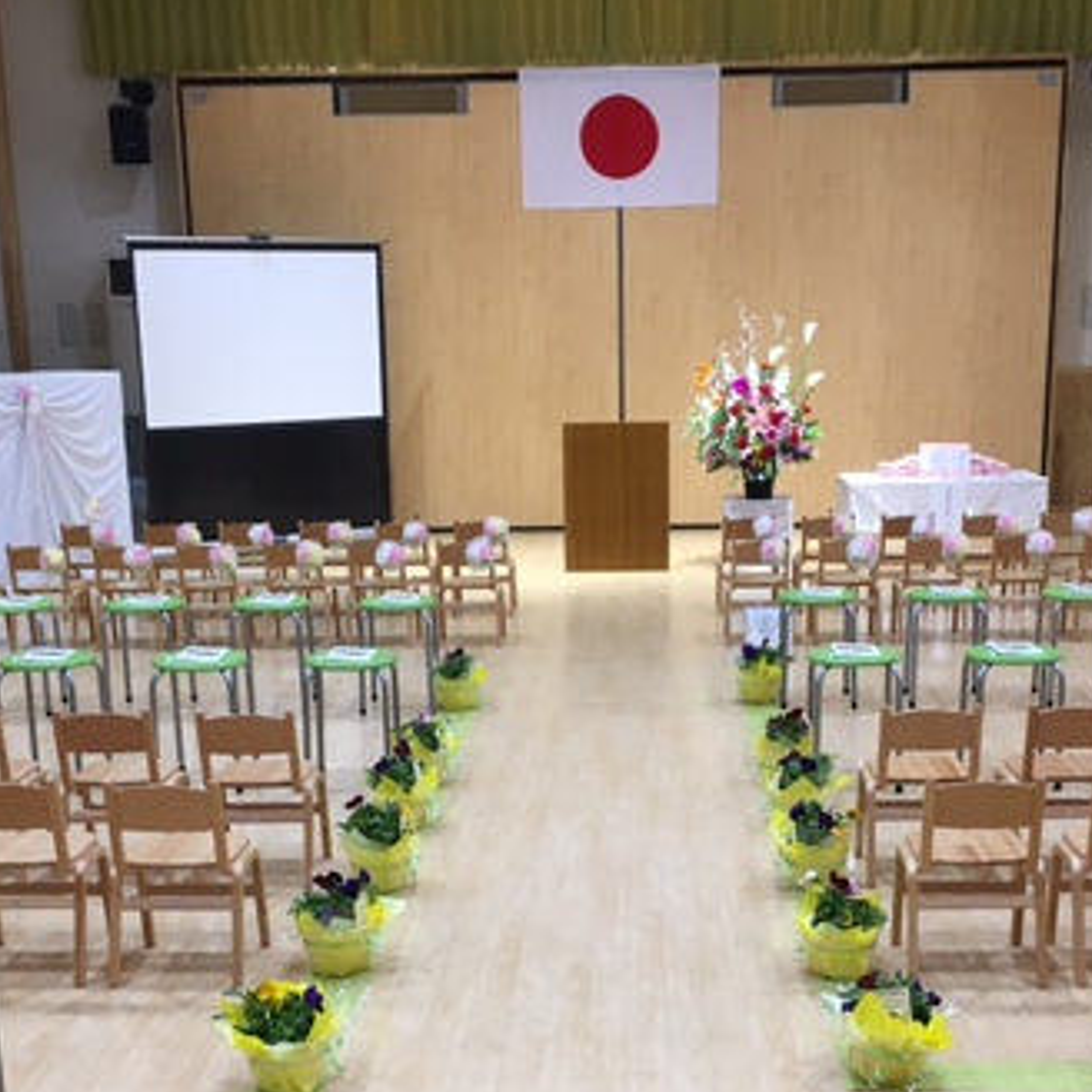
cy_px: 782
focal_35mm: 50
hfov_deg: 34.0
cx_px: 579
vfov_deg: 33.5
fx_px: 1785
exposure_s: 1/30
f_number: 2.2
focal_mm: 4.15
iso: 40
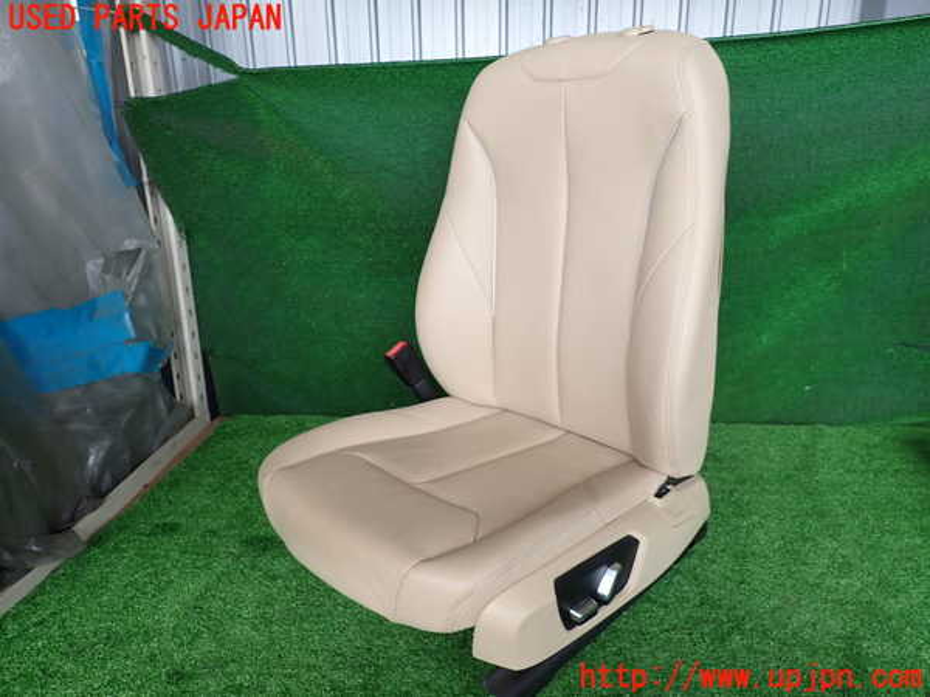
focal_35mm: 25
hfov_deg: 69.4
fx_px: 672
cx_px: 465
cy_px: 348
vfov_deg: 54.9
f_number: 2.8
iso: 100
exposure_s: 1/160
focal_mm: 4.5
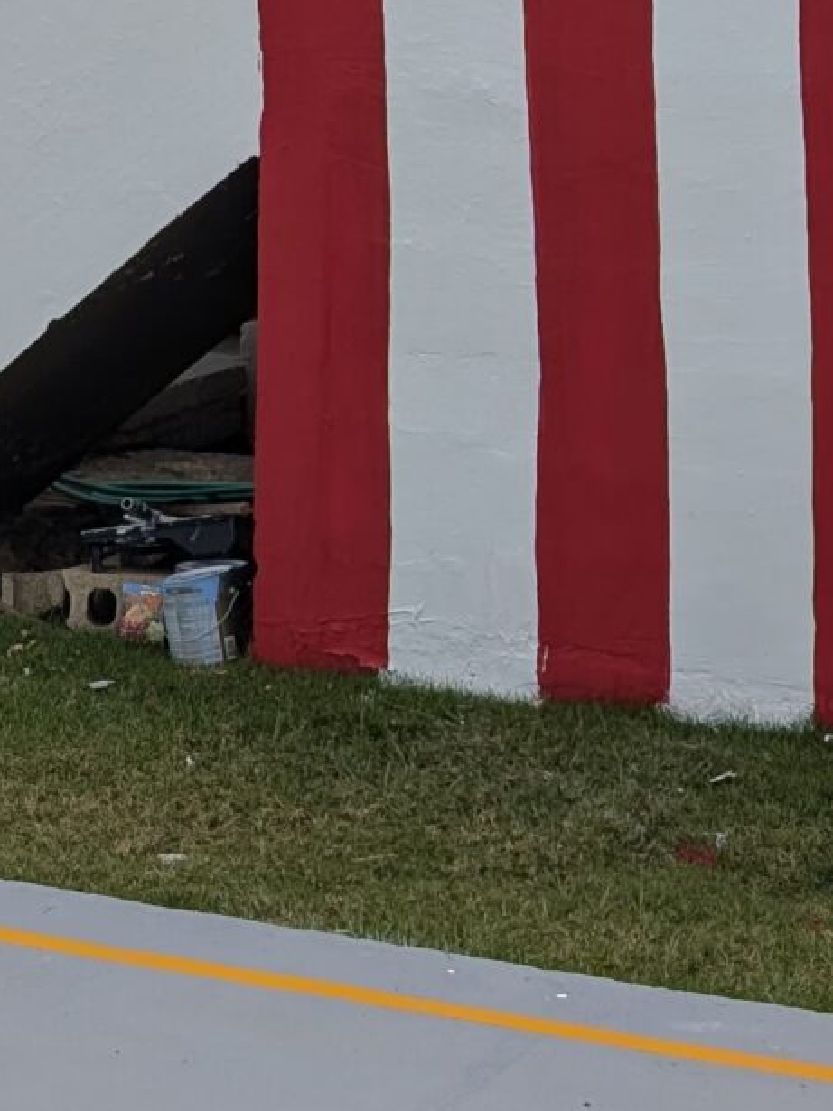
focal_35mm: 100
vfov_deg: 18.6
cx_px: 398
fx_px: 3210
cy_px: -233
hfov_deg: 14.8
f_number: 1.68
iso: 20
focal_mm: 6.9
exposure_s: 1/601
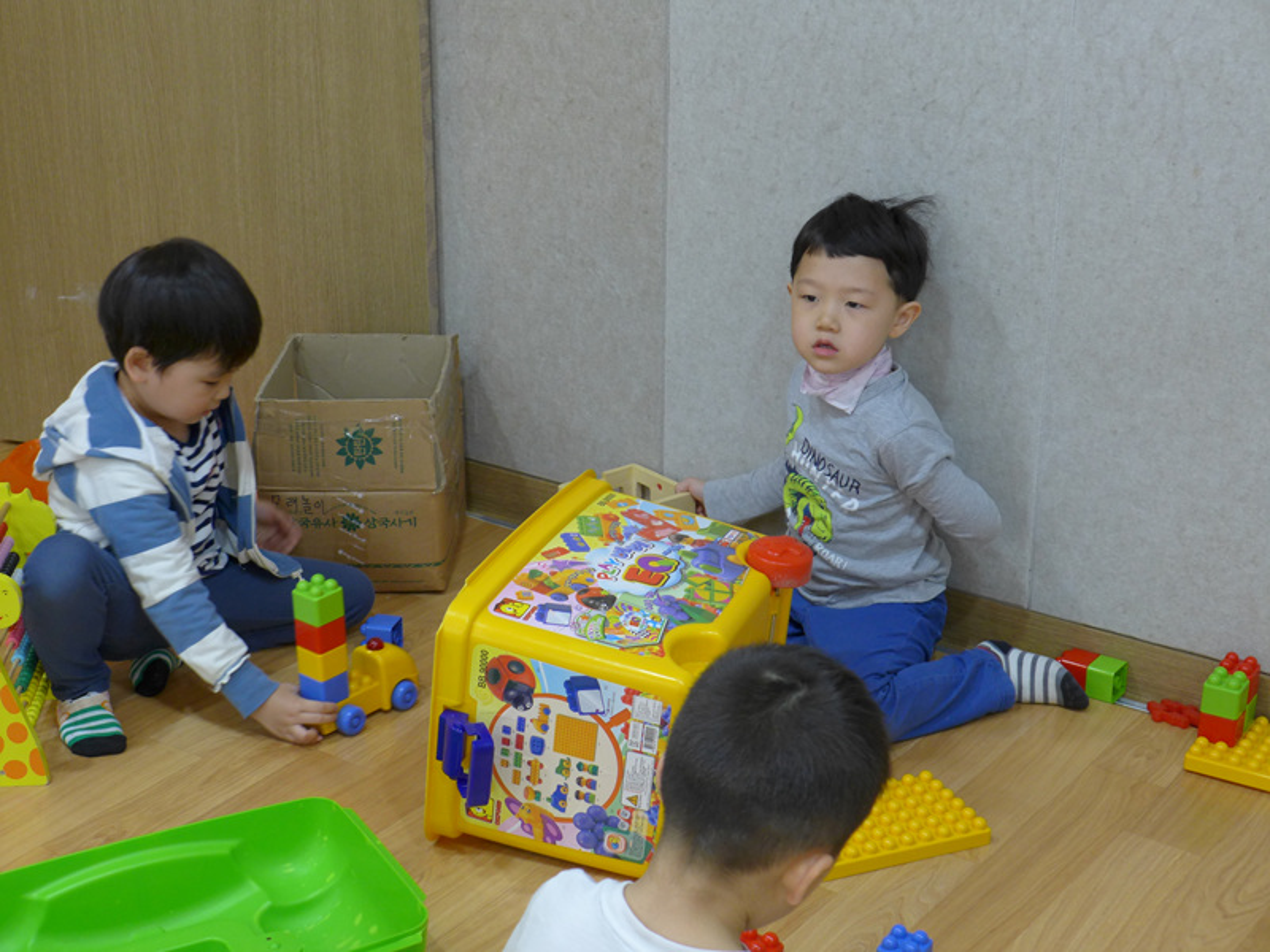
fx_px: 2201
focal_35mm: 60
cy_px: 476
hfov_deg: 32.2
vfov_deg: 24.4
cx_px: 635
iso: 200
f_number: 2
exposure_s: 1/100
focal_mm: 11.8
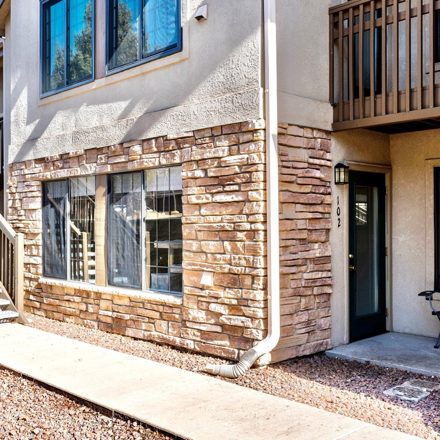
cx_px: 181
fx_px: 561
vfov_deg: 42.8
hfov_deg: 42.7
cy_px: 220
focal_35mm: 39
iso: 50
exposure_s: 1/50
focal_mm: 30
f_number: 11
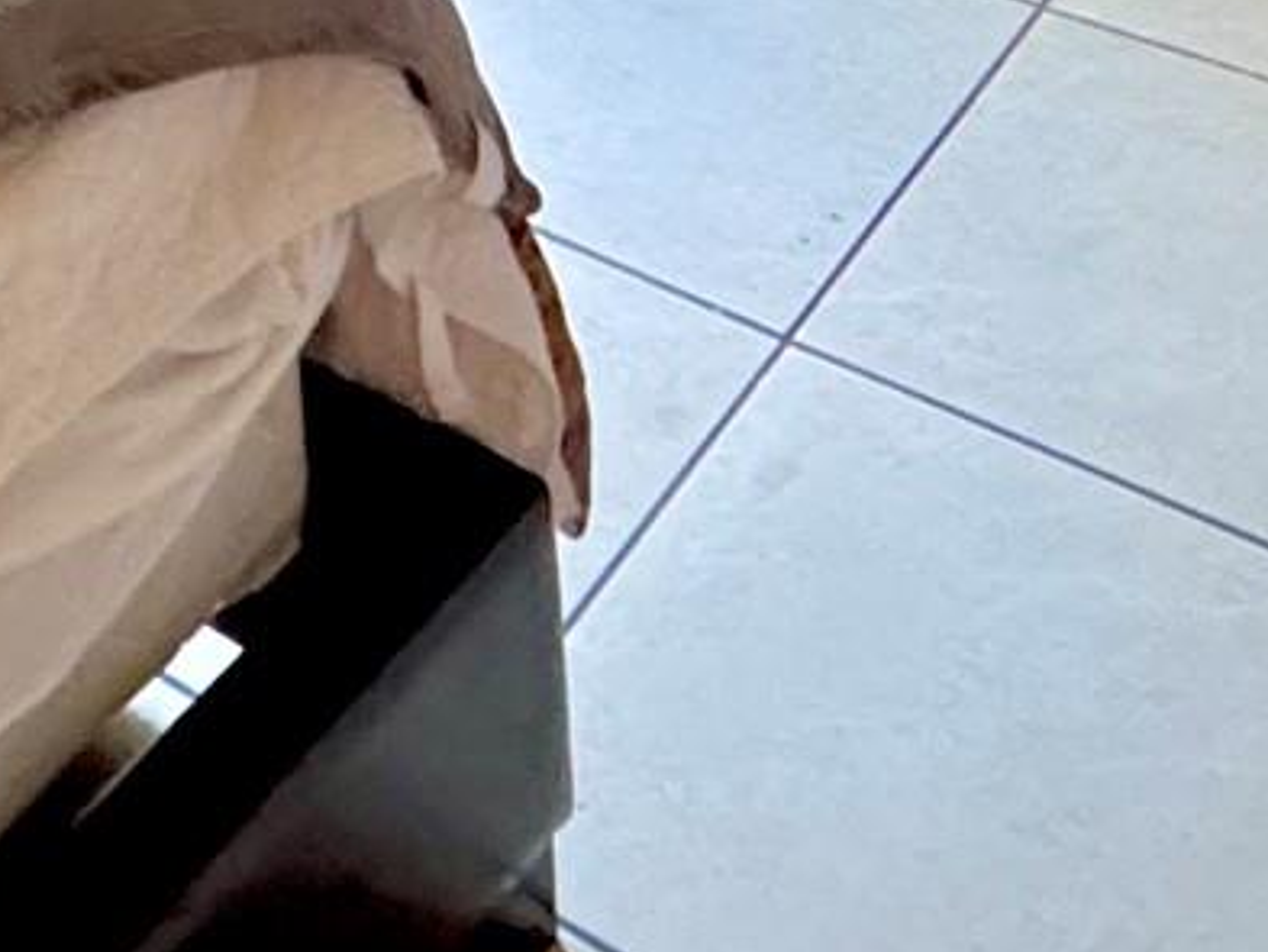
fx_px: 2675
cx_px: 319
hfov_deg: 26.3
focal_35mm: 73
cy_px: -1155
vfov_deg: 14.9
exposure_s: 1/60
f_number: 2.2
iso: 800
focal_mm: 2.22
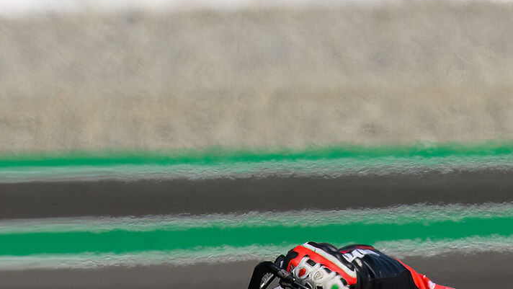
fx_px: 28819
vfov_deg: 0.6
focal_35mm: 2118
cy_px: 410
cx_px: 640
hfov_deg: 1.0
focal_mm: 600
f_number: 8
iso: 280
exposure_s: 1/1600
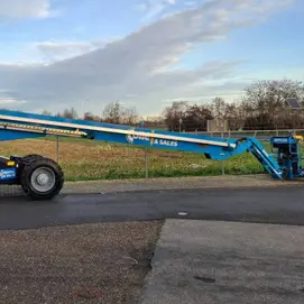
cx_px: 81
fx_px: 358
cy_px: 133
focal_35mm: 36
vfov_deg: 46.0
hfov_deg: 44.7
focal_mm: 5.54
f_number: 1.8
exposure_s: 1/467
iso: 50
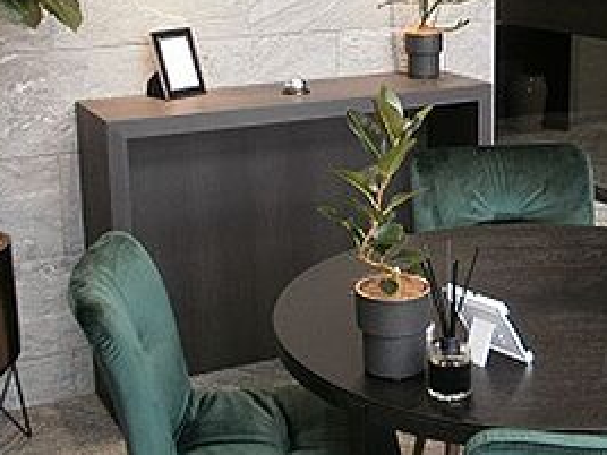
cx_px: 491
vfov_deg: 23.3
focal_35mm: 62
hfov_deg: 30.4
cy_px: 81
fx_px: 1087
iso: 125
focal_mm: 4.65
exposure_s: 1/25
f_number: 2.6
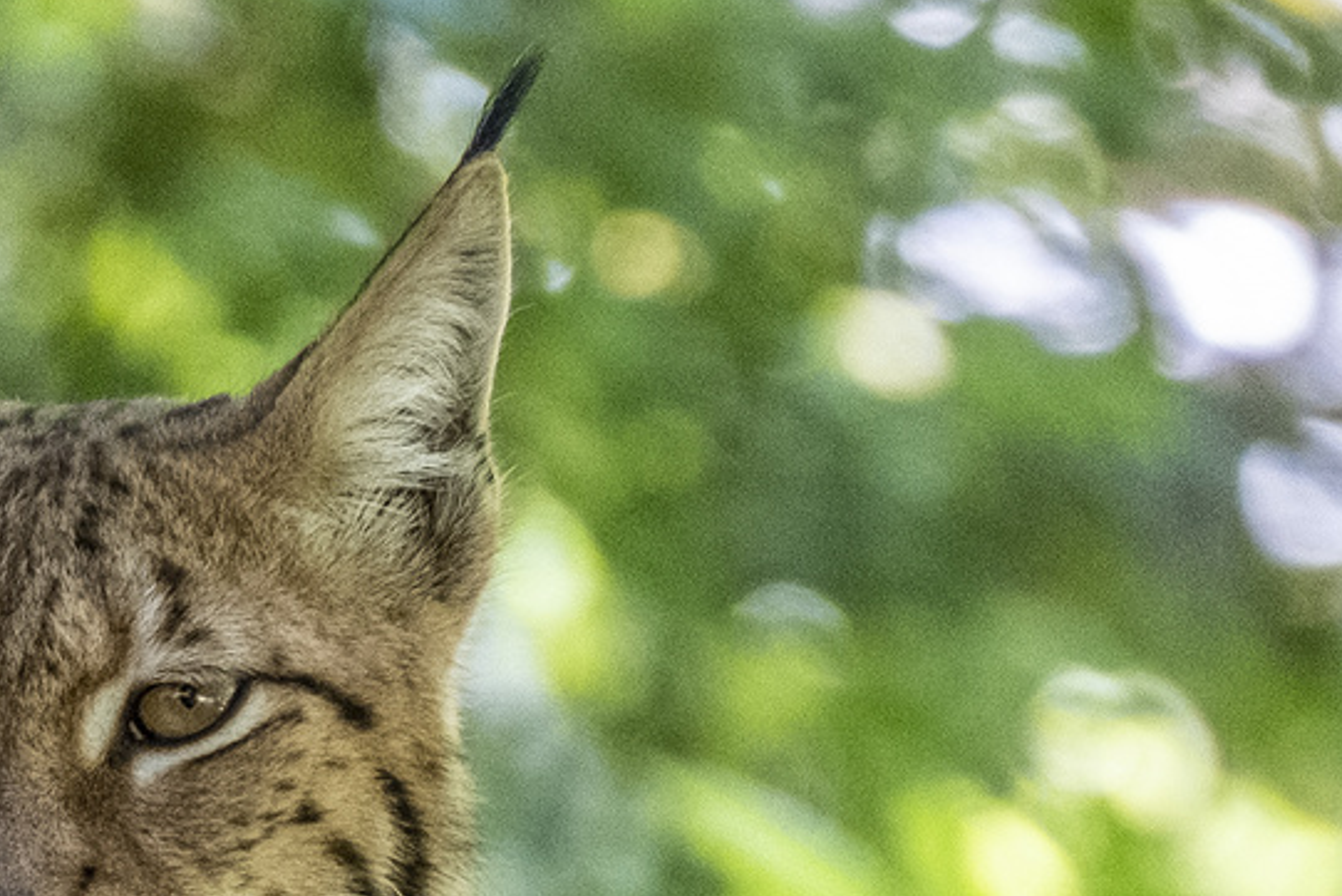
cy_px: 1124
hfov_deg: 1.2
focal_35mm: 1734
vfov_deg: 0.8
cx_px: -635
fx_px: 64653
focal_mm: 386
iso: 5000
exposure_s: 1/200
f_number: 5.6
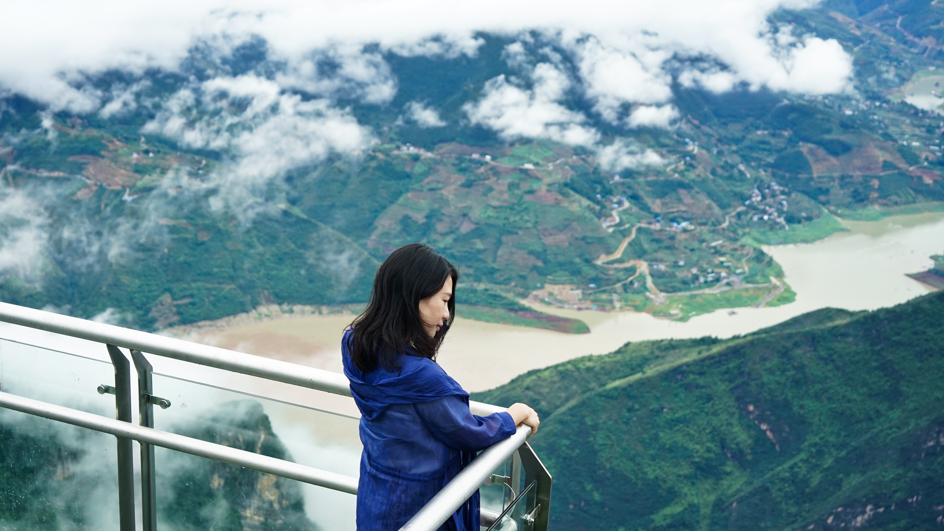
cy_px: 334
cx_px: 438
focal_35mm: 54
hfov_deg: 38.5
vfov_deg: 22.2
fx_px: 1352
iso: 640
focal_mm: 48
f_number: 5
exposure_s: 1/2000
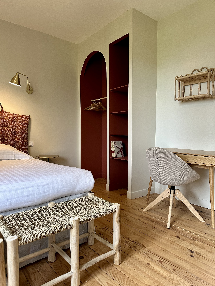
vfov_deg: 71.6
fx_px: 199
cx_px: 108
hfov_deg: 56.8
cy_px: 143
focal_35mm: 24
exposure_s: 1/109
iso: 250
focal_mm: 6.86
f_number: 1.78
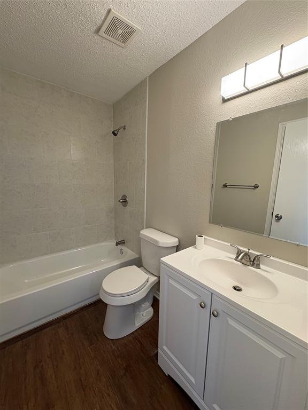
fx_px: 166
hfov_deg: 85.7
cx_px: 154
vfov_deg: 102.1
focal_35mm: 14
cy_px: 205
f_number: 2.2
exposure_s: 1/60
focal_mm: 2.22
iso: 160
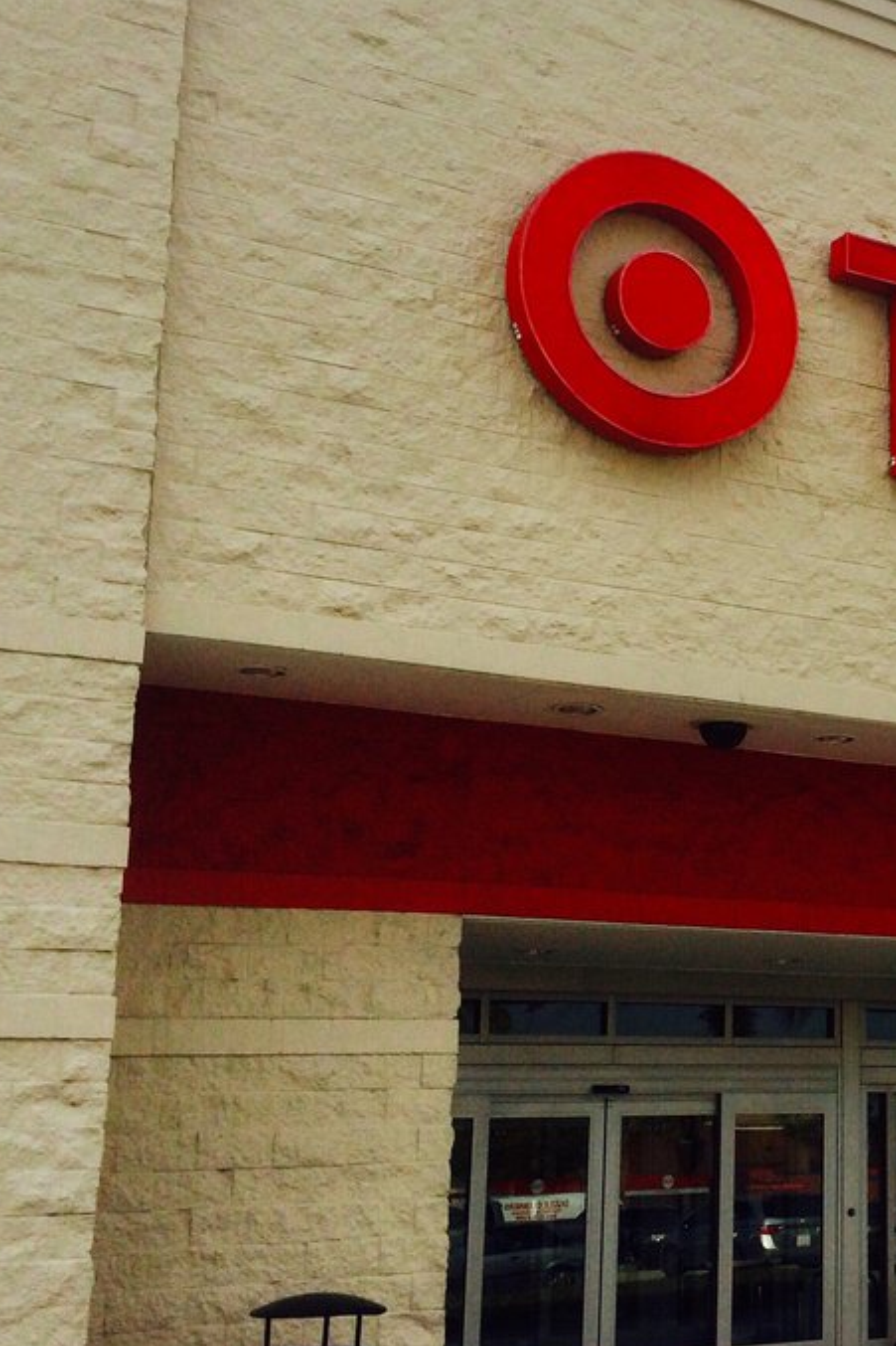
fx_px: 2204
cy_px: 634
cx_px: 1113
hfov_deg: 21.2
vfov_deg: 33.9
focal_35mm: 59
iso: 32
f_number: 2.2
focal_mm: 4.12
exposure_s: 1/2740
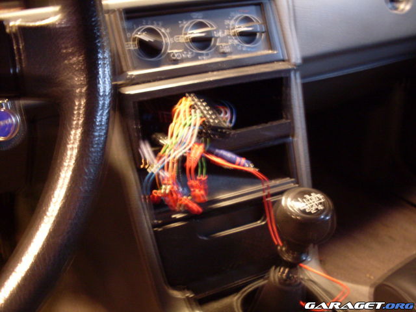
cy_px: 156
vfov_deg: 37.7
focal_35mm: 38
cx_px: 208
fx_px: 457
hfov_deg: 49.0
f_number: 2.8
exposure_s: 1/1.43
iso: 200
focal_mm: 6.3
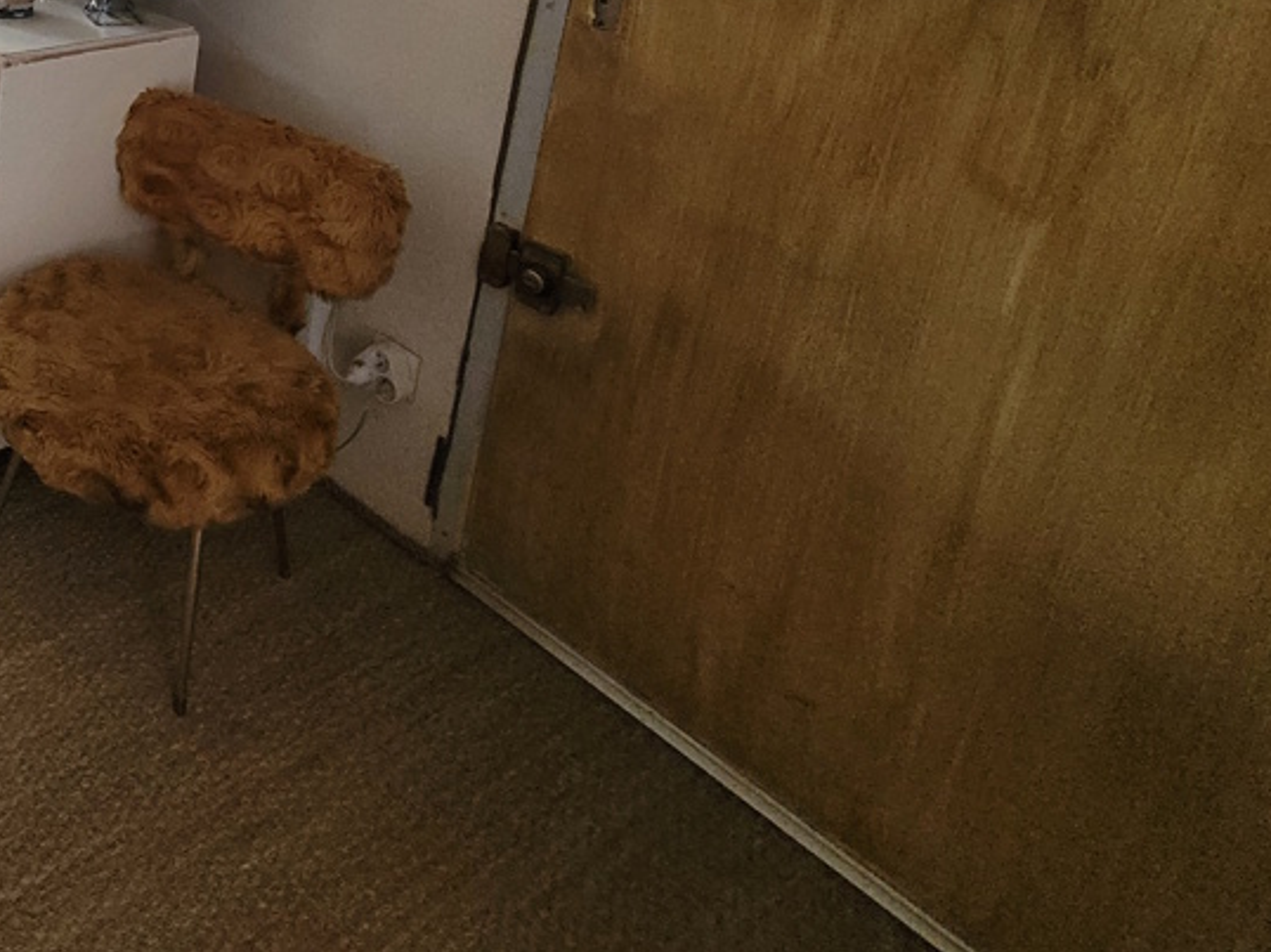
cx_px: -106
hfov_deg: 46.6
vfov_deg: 41.3
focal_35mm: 29
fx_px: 1064
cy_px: -21
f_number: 2.2
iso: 400
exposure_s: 1/33
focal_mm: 1.74
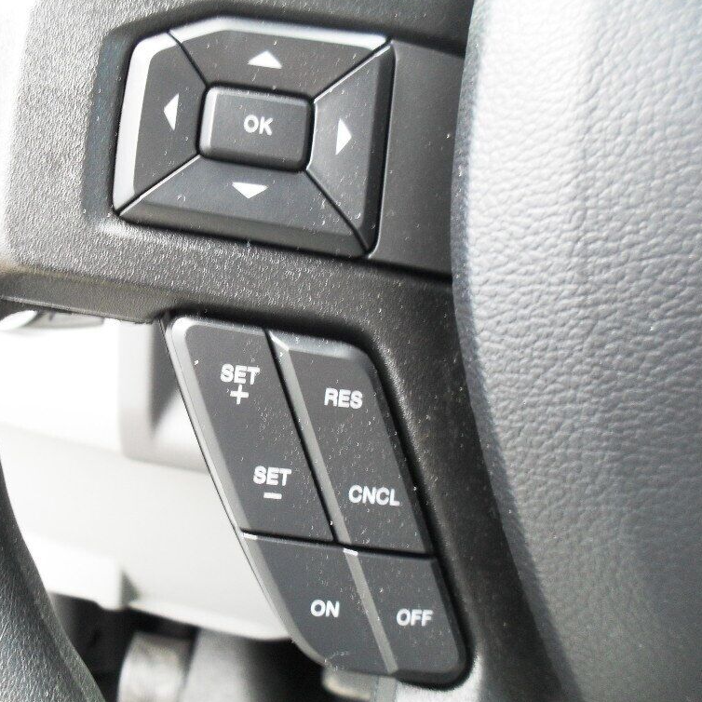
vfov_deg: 40.0
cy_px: 348
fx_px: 964
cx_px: 235
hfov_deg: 39.6
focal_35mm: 42
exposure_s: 1/15
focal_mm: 6.3
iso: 200
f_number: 3.2
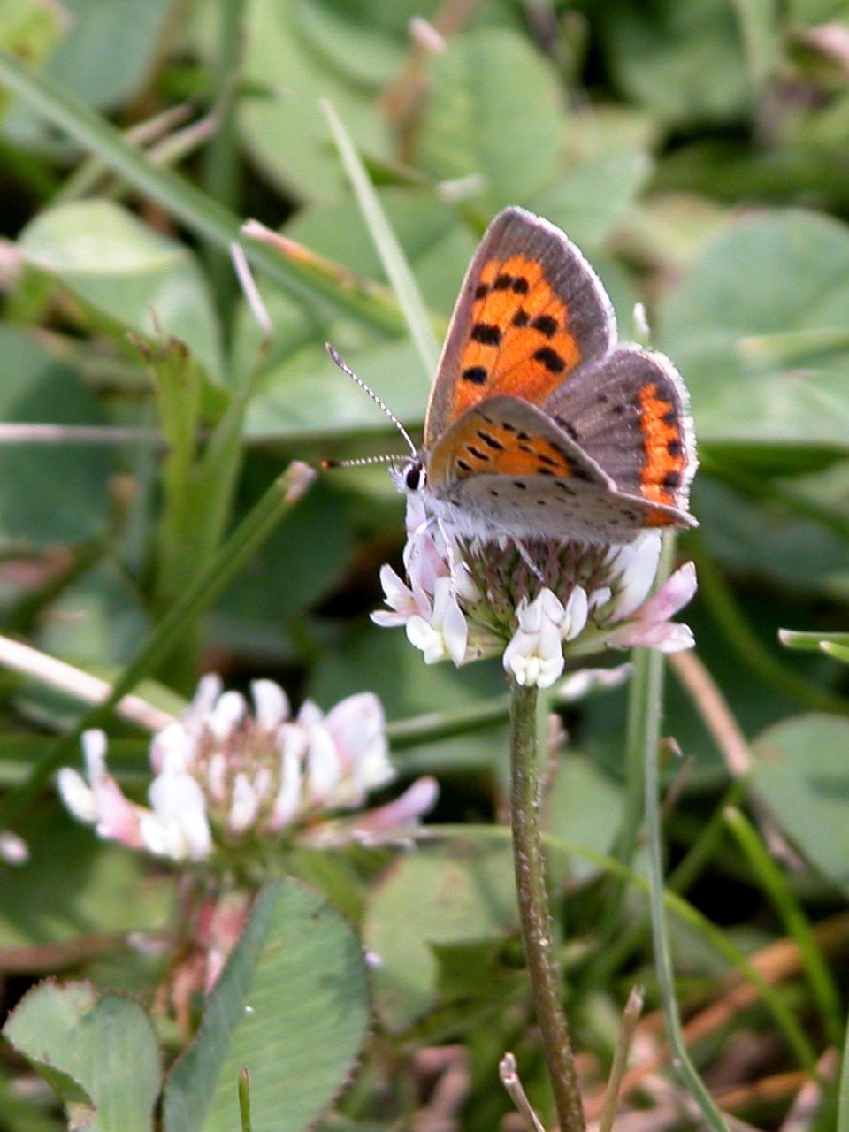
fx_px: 9156
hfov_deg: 5.3
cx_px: 424
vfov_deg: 7.1
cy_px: 566
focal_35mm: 280
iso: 100
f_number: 4.2
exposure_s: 1/402
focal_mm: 71.2
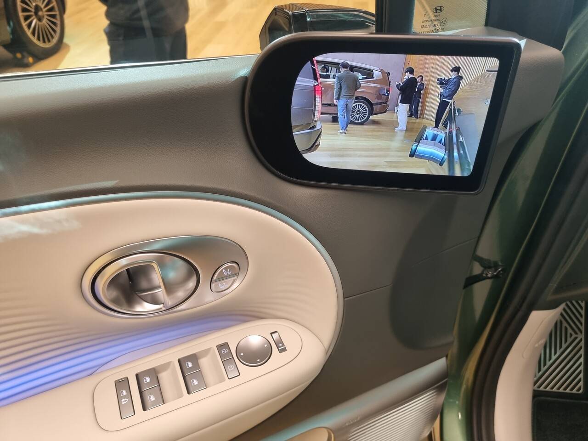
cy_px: 220
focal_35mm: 26
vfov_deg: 53.1
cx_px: 294
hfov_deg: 67.3
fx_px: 442
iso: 320
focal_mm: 5.4
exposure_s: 1/40
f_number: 1.8
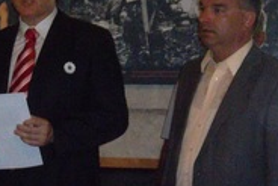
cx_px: 47
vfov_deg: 7.8
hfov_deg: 11.6
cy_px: 95
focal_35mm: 176
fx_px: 1360
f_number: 5
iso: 640
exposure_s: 1/58
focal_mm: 9.3
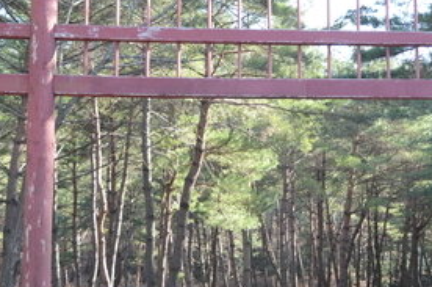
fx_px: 946
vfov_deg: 17.2
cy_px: 181
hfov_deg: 25.6
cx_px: 285
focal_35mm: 79
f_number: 4.5
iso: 250
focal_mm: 26
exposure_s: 1/125
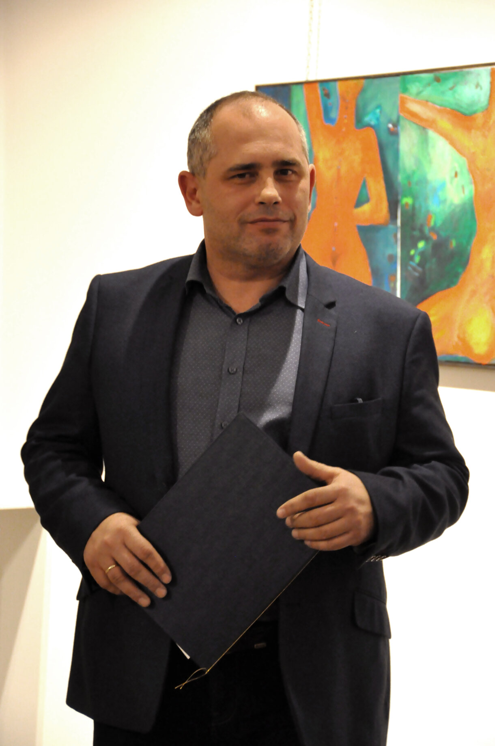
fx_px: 2171
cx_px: 248
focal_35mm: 105
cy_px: 373
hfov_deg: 13.0
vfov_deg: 19.5
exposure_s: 1/30
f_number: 5
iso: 3200
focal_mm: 70
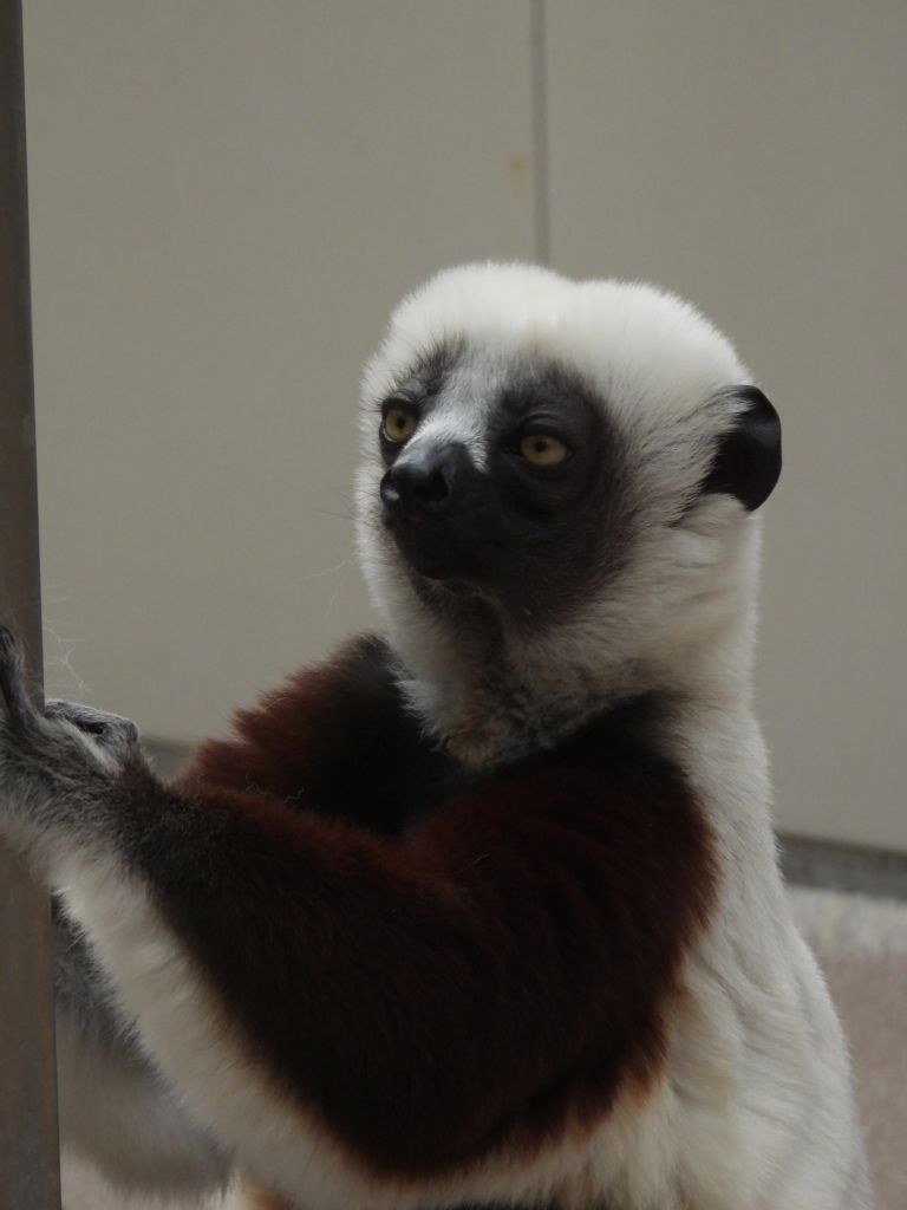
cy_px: 605
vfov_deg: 3.3
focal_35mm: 600
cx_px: 454
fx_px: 20961
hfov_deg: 2.5
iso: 400
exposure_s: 1/250
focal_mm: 107
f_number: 5
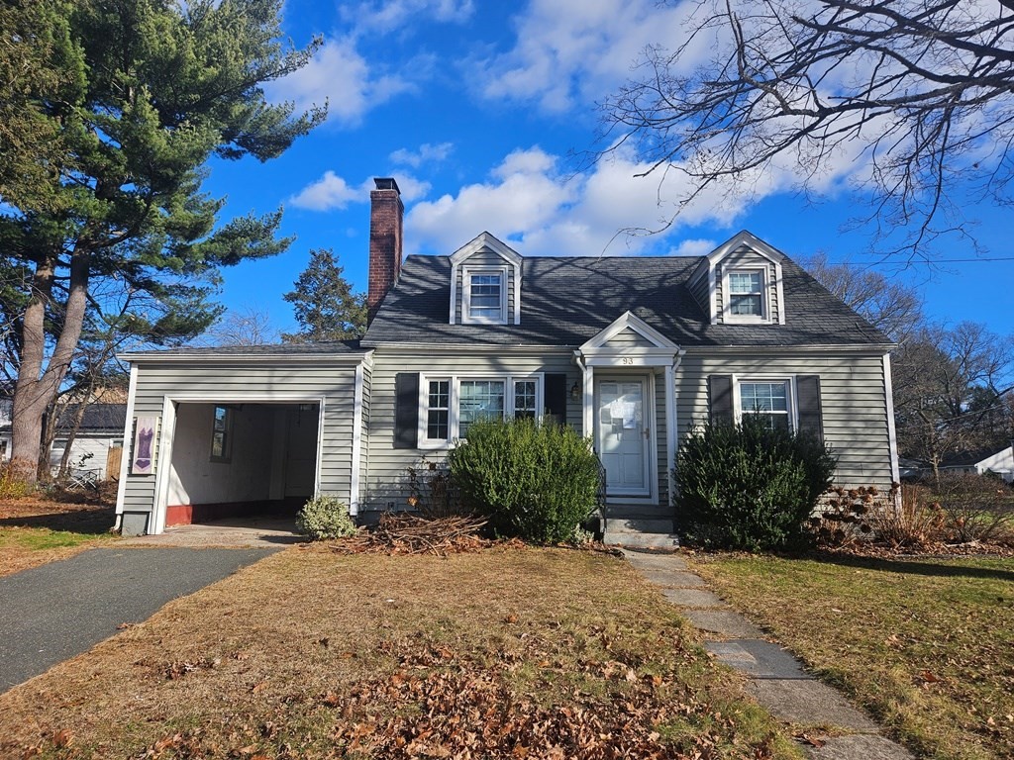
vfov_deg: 58.9
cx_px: 507
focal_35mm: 23
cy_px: 380
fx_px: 674
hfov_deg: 73.9
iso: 25
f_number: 1.8
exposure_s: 1/1358
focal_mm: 5.4
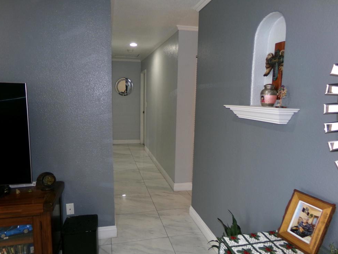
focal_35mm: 25
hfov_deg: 69.4
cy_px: 126
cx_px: 168
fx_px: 244
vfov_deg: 54.9
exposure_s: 1/34
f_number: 3.7
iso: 200
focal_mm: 4.3
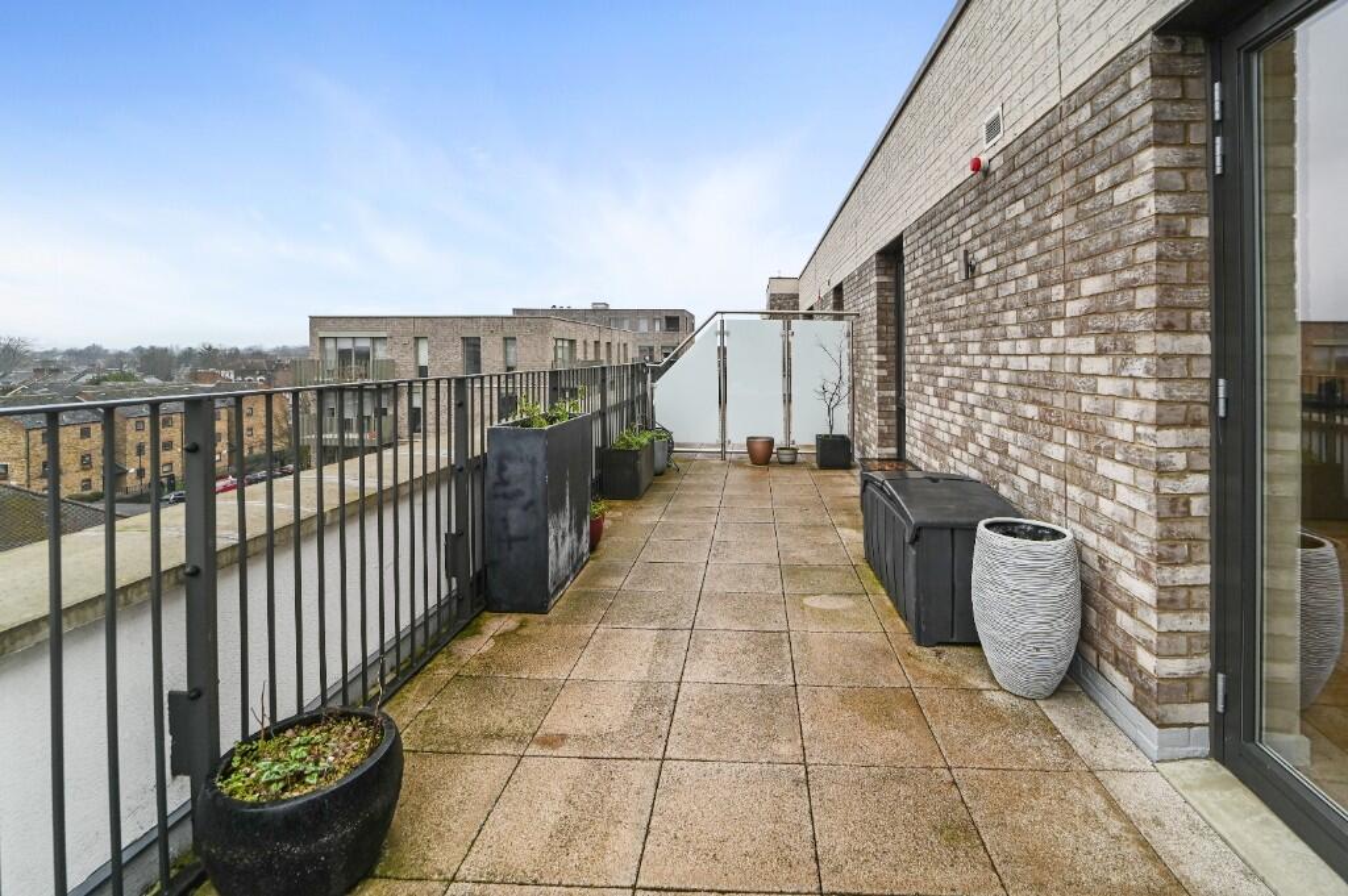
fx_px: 524
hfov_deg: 104.3
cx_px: 674
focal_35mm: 14
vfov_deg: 81.1
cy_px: 448
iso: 500
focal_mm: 14
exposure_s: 1/125
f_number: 8
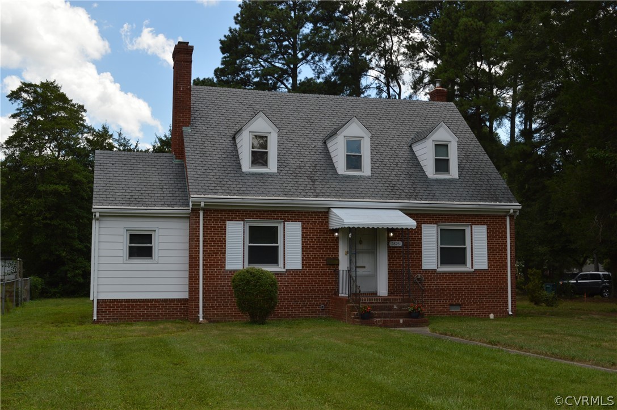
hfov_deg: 46.4
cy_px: 205
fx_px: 719
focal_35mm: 42
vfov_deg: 31.8
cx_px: 308
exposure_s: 1/200
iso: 100
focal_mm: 28
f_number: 8
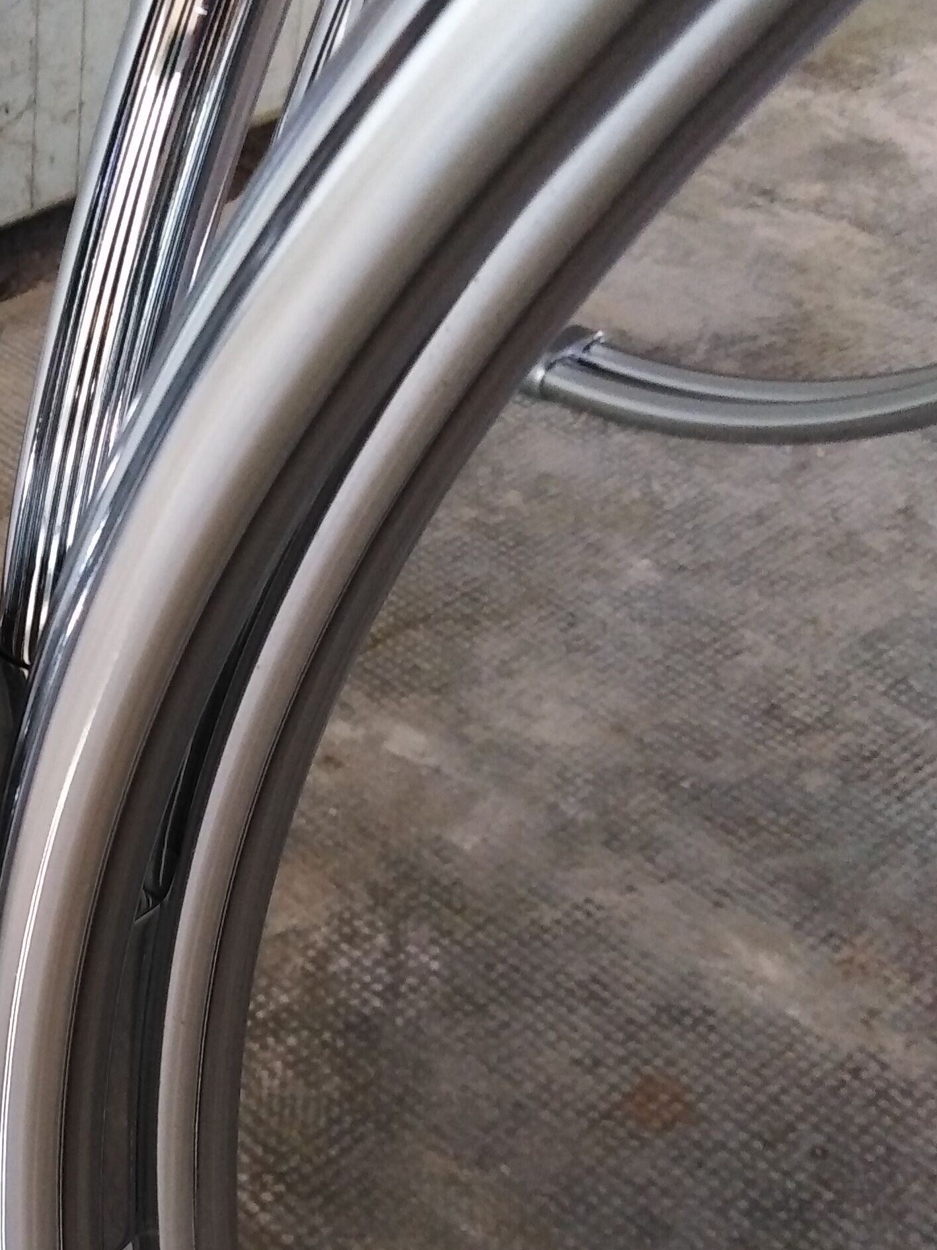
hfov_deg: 24.9
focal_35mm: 55
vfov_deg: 34.6
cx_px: -68
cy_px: 834
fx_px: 1985
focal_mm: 3.46
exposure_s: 1/25
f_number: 2.2
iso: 367
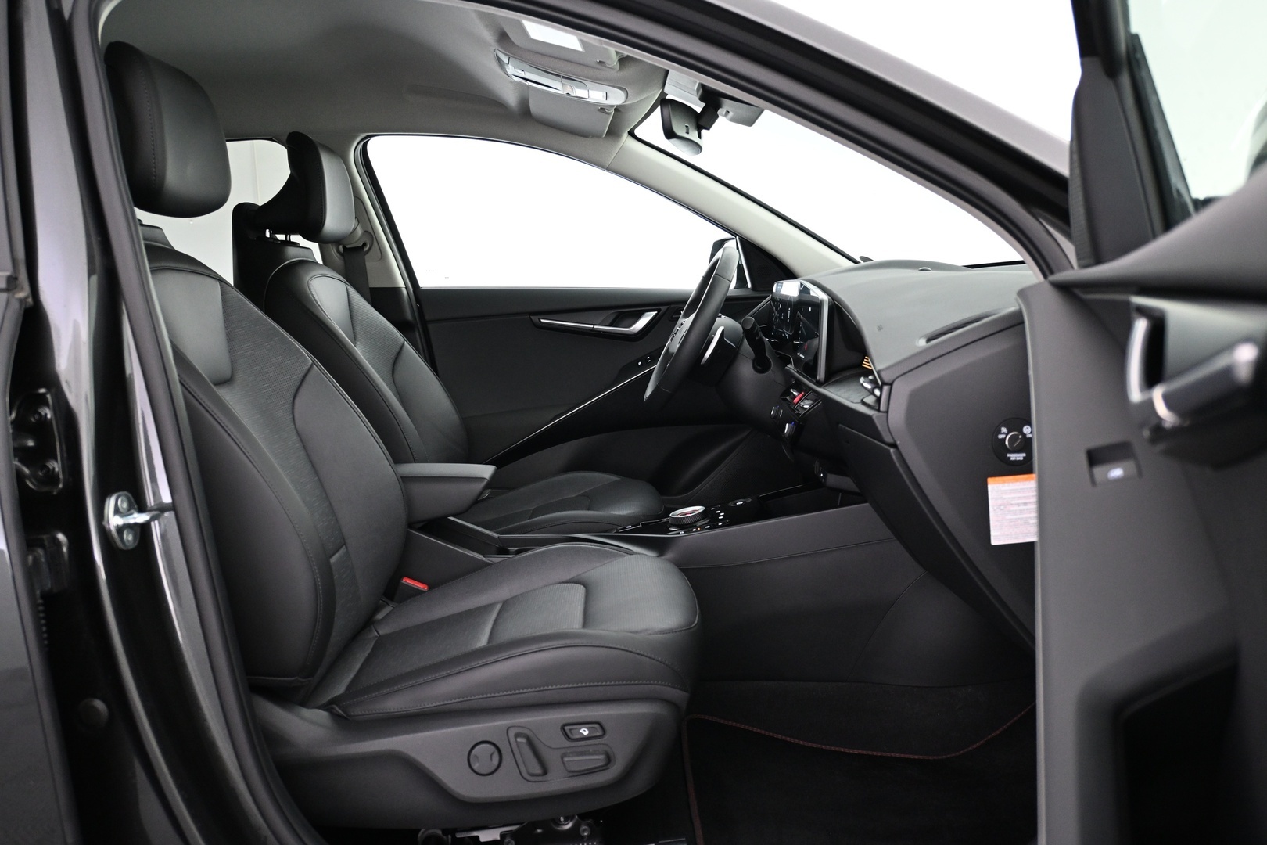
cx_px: 634
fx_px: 1056
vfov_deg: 43.6
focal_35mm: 30
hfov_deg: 61.9
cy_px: 422
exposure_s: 1/25
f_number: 3.8
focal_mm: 20
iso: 1600
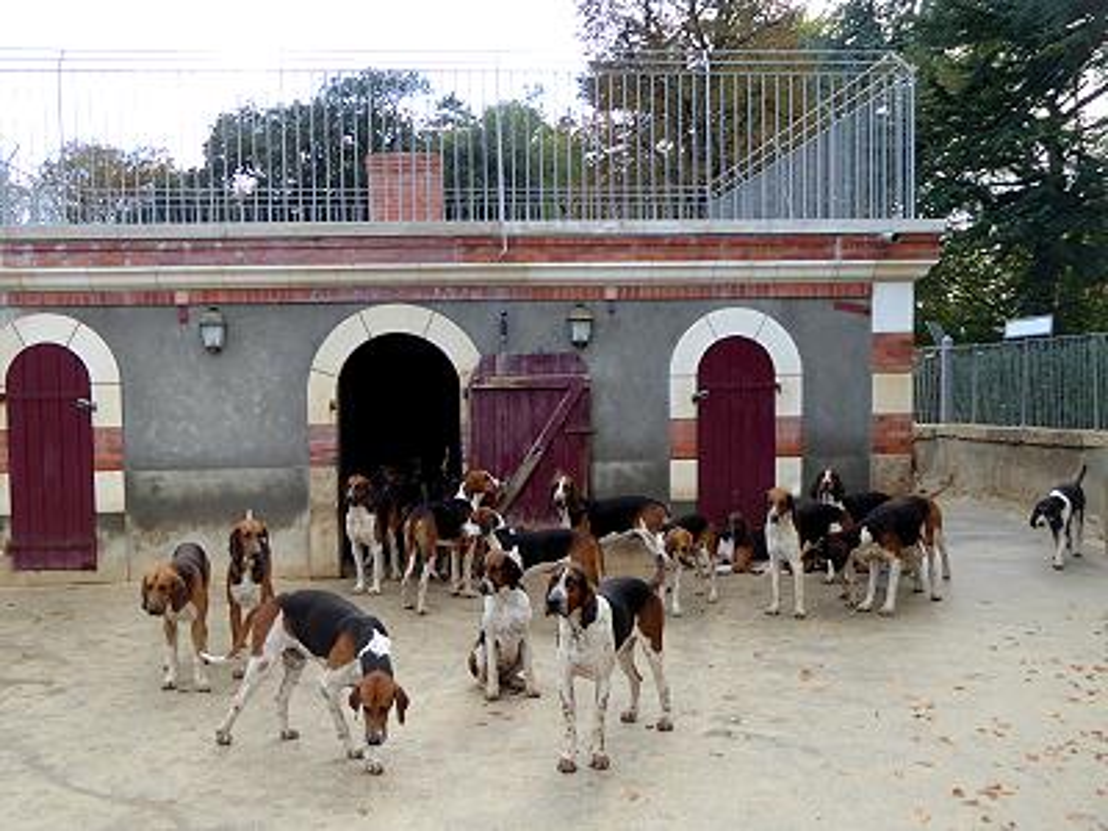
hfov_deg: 56.8
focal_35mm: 32
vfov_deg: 44.2
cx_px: 554
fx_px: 1024
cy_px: 416
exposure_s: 1/100
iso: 100
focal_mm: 5.4
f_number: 3.5
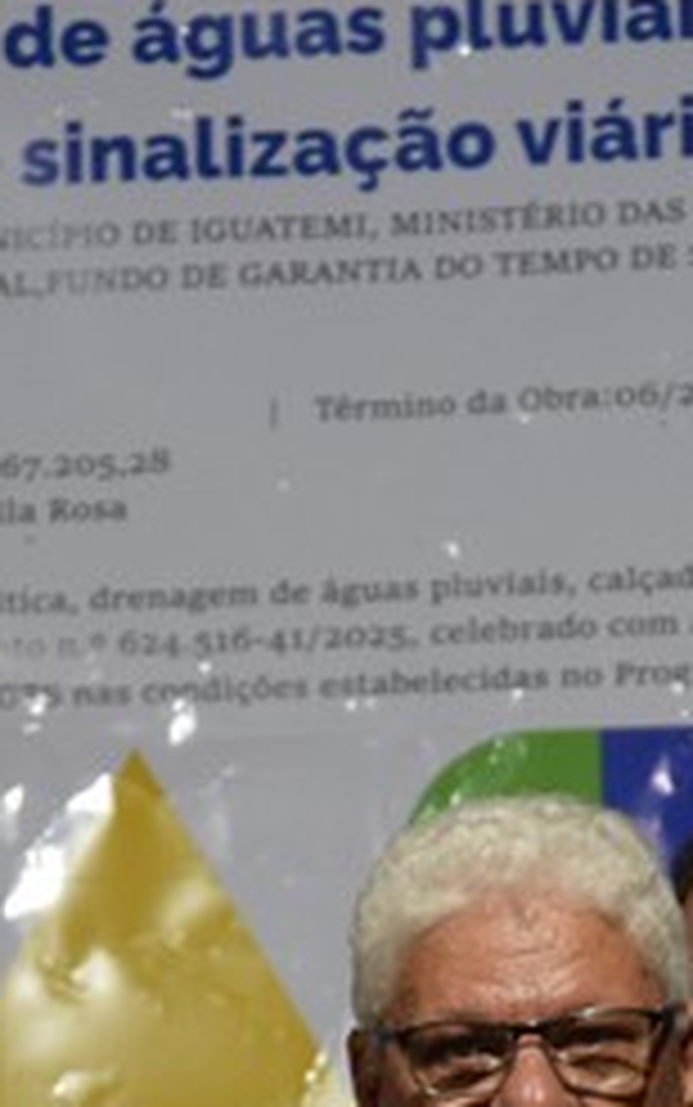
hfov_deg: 4.3
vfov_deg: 6.8
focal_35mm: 307
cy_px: 1341
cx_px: 526
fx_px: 9262
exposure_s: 1/60
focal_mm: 55
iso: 500
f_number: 4.5
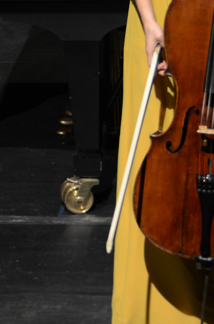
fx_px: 4324
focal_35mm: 483
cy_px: 39
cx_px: 15
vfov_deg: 4.3
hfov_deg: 2.8
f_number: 5.3
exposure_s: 1/40
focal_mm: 105
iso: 800
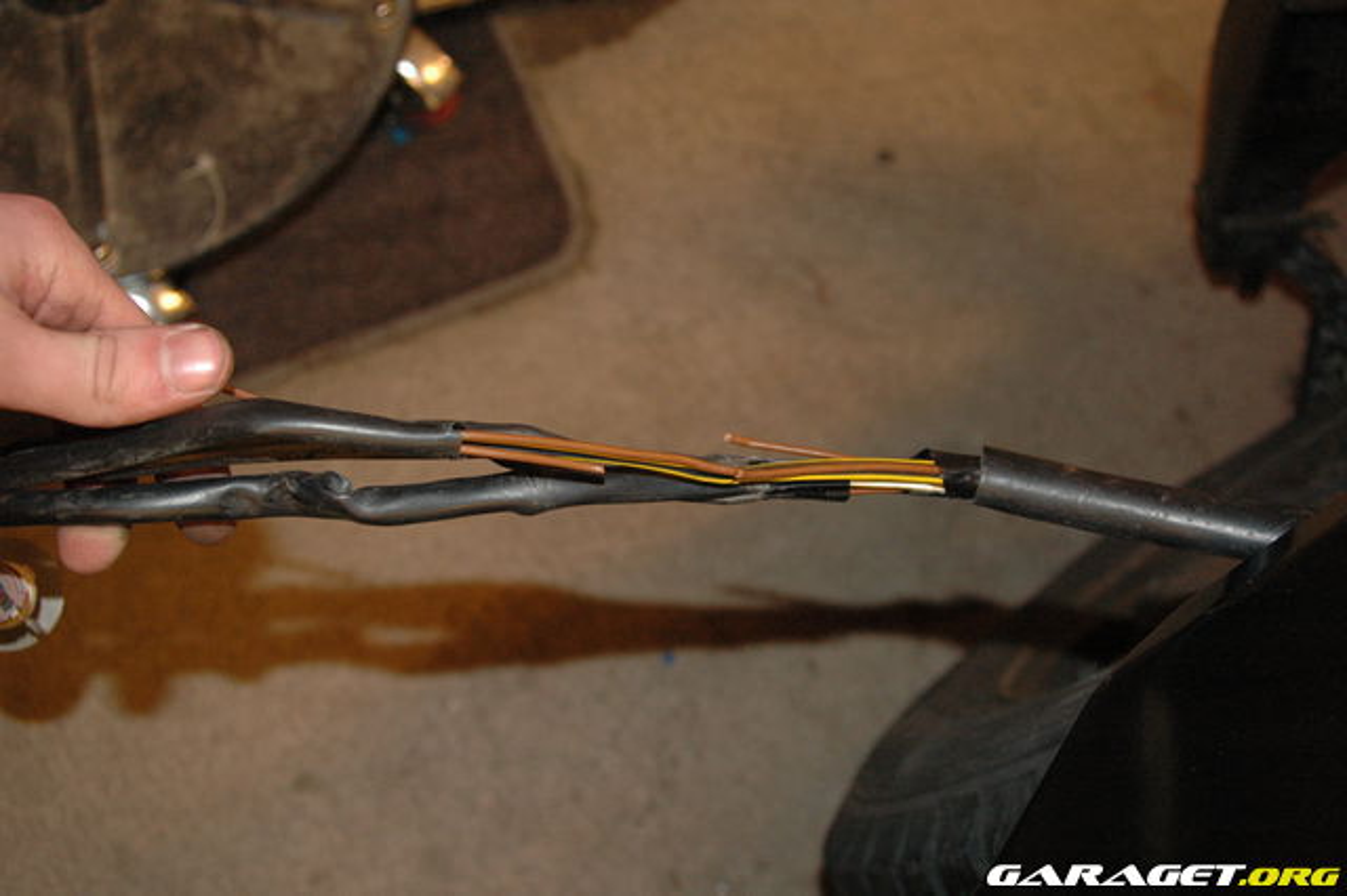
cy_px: 448
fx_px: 1571
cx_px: 674
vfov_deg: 31.9
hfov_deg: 46.4
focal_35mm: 42
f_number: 4.5
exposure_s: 1/60
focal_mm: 28
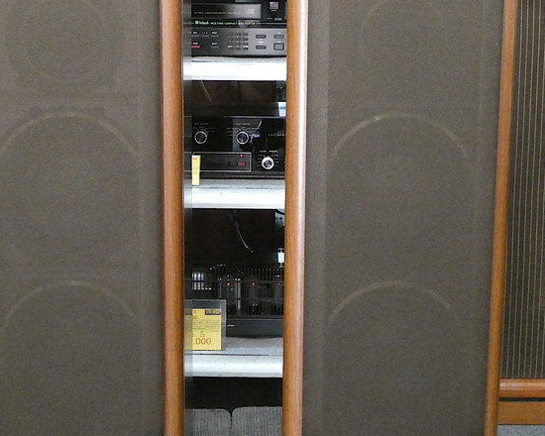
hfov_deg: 25.4
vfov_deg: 20.4
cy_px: 196
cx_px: 234
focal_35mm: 75
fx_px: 1210
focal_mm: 7.8
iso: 1600
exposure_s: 1/50
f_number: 3.9
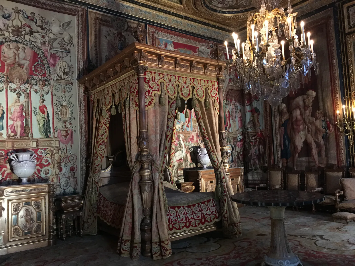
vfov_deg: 48.2
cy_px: 133
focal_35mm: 29
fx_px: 297
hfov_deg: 61.7
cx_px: 178
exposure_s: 1/17
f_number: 2.2
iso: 500
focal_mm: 4.15
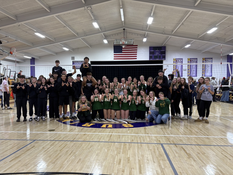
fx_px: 175
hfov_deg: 67.3
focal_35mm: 26
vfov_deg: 53.1
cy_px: 88
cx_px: 116
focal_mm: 5.96
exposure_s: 1/60
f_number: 1.6
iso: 80
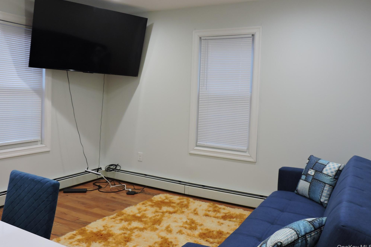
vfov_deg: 41.0
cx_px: 185
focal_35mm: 32
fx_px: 330
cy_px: 109
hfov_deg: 58.7
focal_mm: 5.4
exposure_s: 1/30
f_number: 3.1
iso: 280
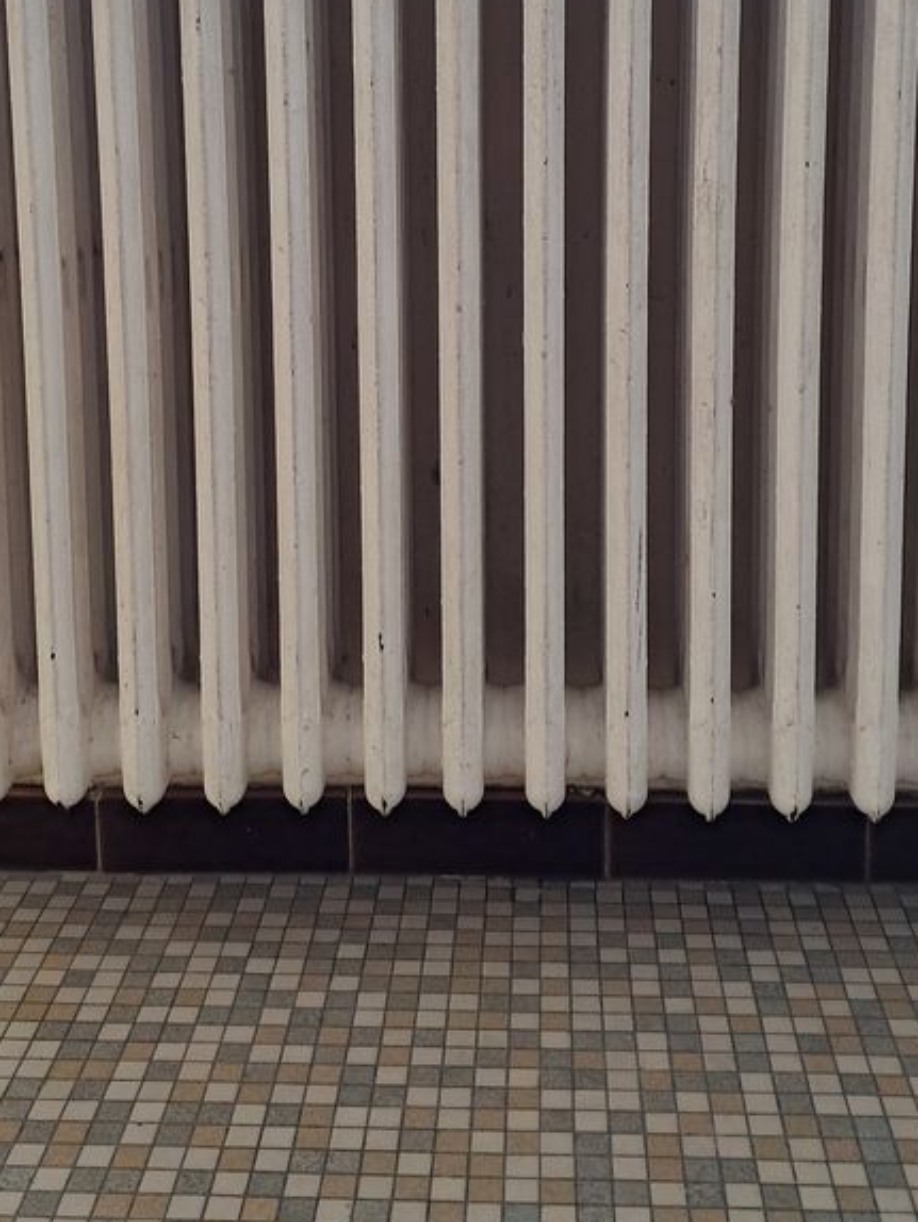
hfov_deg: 30.9
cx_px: 449
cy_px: 290
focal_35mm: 47
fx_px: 1661
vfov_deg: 39.2
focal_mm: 4
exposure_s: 1/60
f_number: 1.8
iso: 80
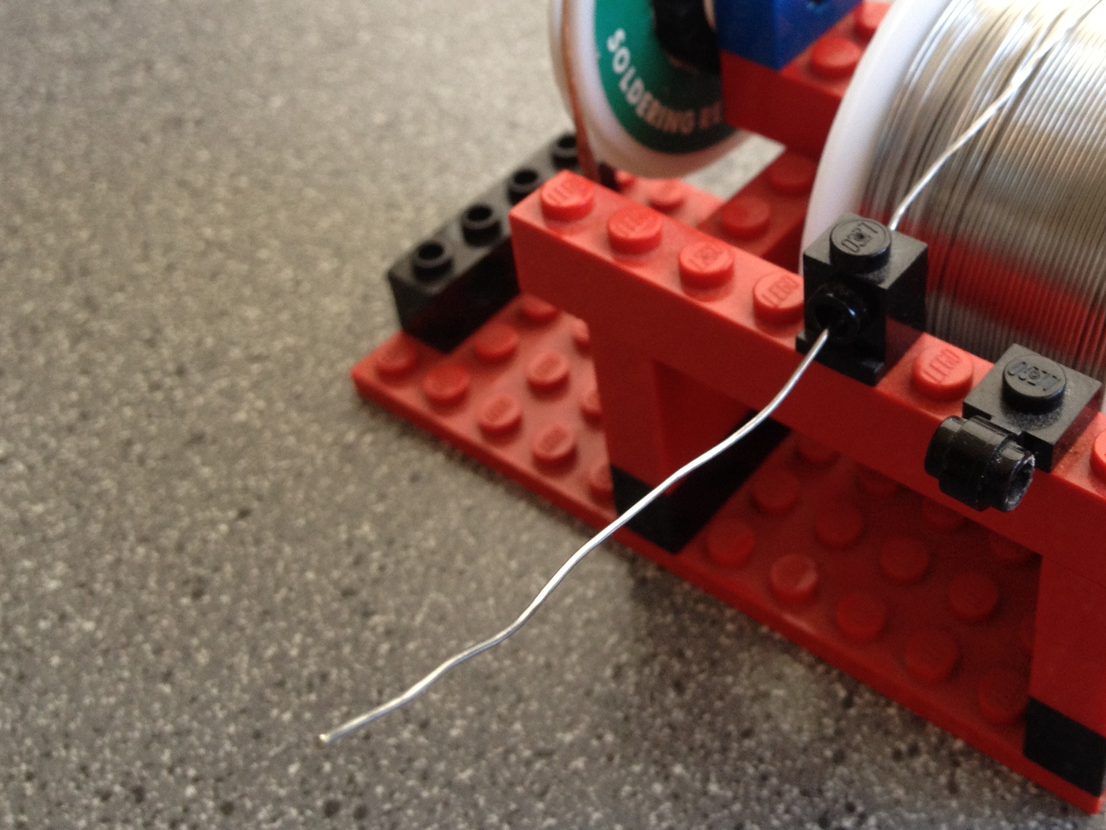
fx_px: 1662
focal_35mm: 52
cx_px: 814
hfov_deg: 36.1
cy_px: 243
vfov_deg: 27.8
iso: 100
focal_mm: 4.28
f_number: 2.4
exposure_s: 1/20
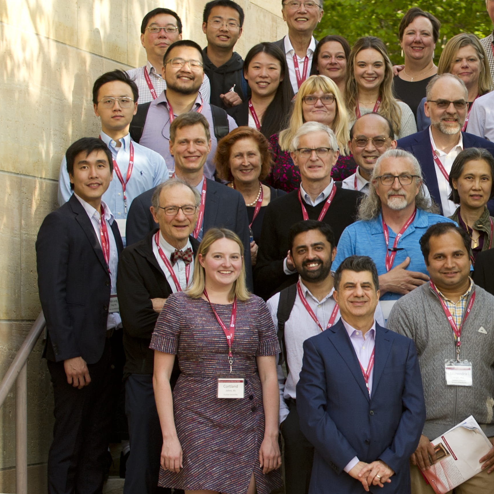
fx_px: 3681
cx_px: 536
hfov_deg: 7.6
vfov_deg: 7.7
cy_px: 286
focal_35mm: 228
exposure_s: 1/400
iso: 400
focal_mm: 90
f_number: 4.5
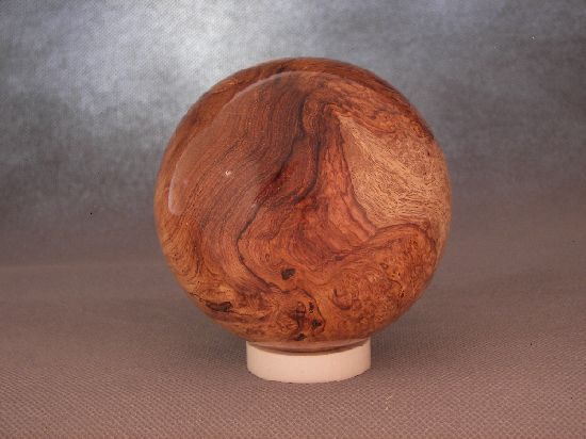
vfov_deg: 16.4
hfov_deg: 21.8
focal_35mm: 90
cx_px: 293
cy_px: 220
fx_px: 1523
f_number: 2.8
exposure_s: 1/2
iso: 100
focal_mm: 14.9
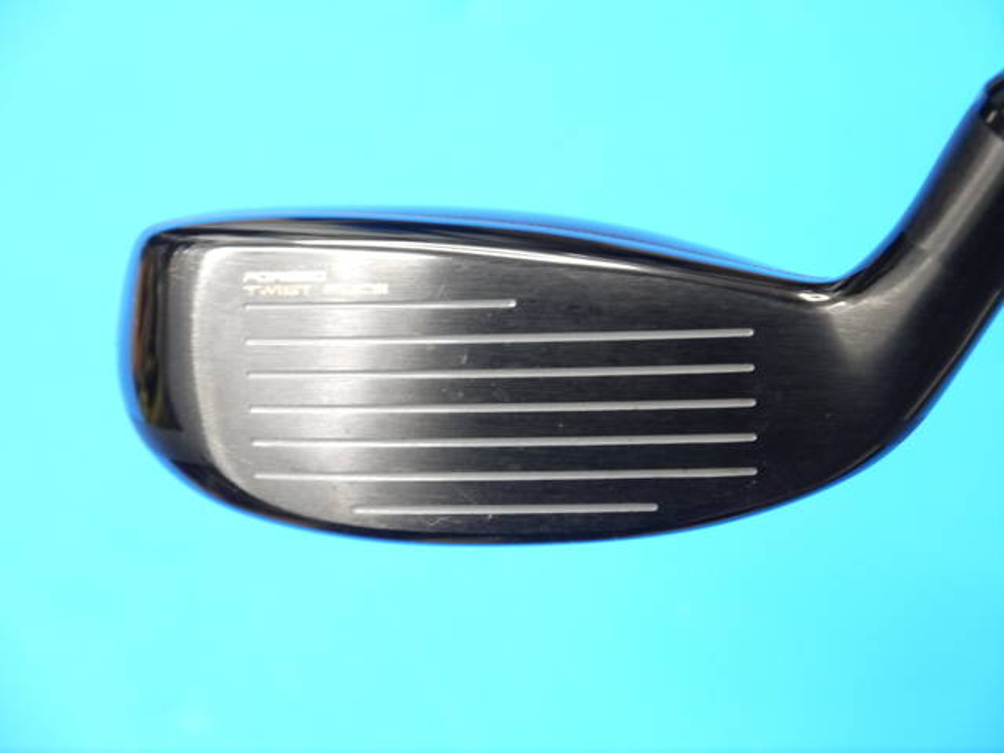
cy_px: 376
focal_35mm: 78
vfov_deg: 18.9
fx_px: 2262
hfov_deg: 25.0
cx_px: 502
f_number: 5.5
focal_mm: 39
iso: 800
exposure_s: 1/25
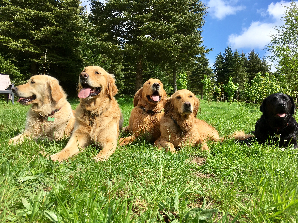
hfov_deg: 61.7
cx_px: 149
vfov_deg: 48.2
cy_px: 112
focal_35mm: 29
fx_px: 250
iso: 25
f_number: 2.2
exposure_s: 1/1374
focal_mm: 4.15
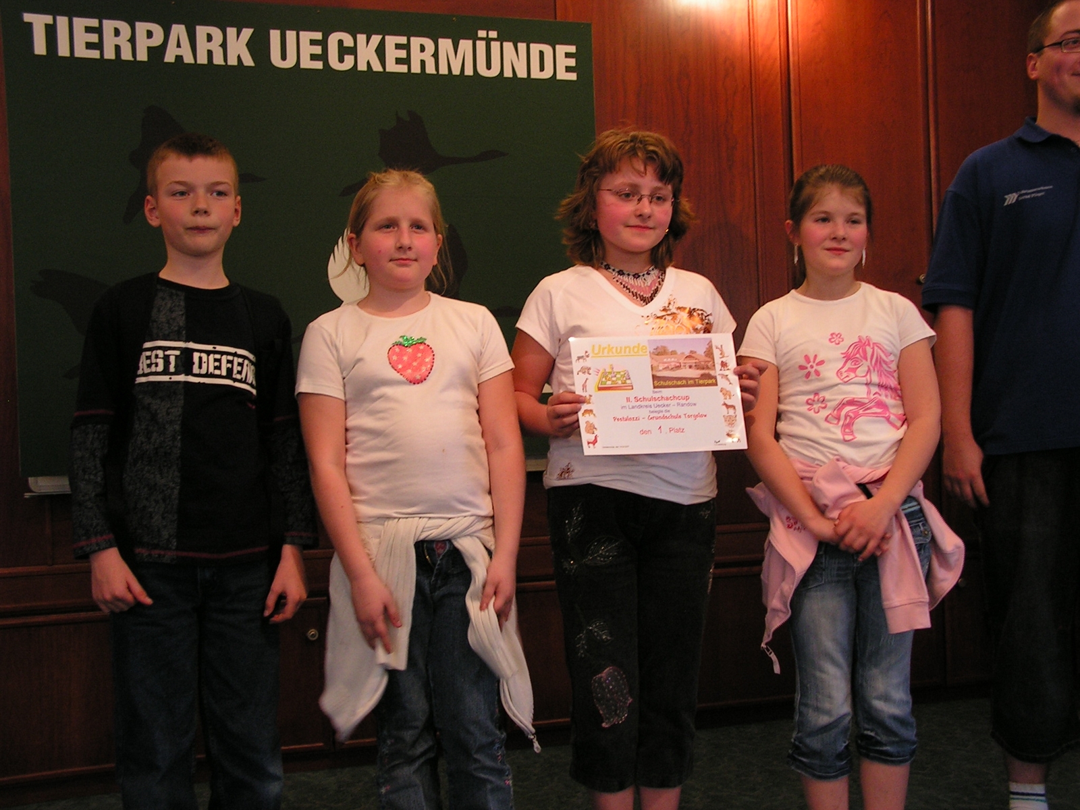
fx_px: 1373
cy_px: 405
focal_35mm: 44
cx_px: 540
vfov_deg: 32.9
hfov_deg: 42.9
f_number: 3.2
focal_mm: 7.4
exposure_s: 1/40
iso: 100
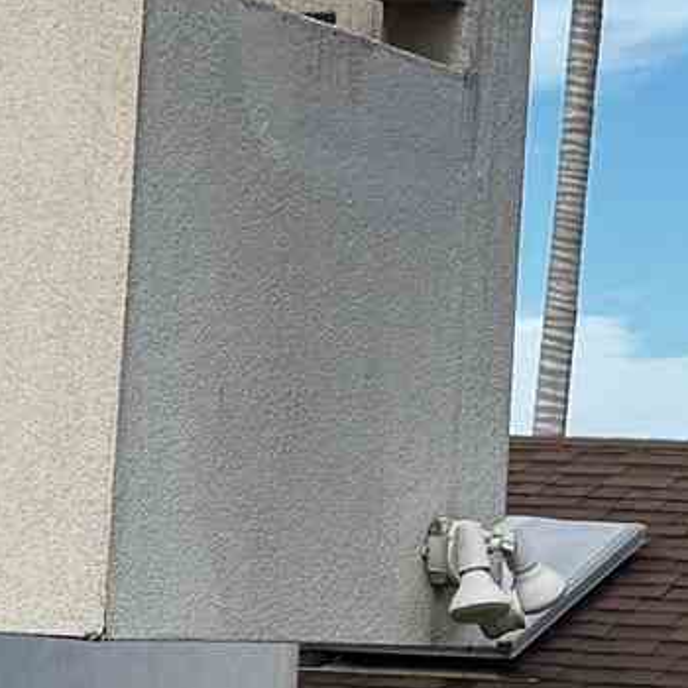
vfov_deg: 9.4
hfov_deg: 9.4
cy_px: 421
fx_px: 4182
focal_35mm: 186
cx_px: 368
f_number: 1.78
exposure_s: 1/2415
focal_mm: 6.76
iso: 80
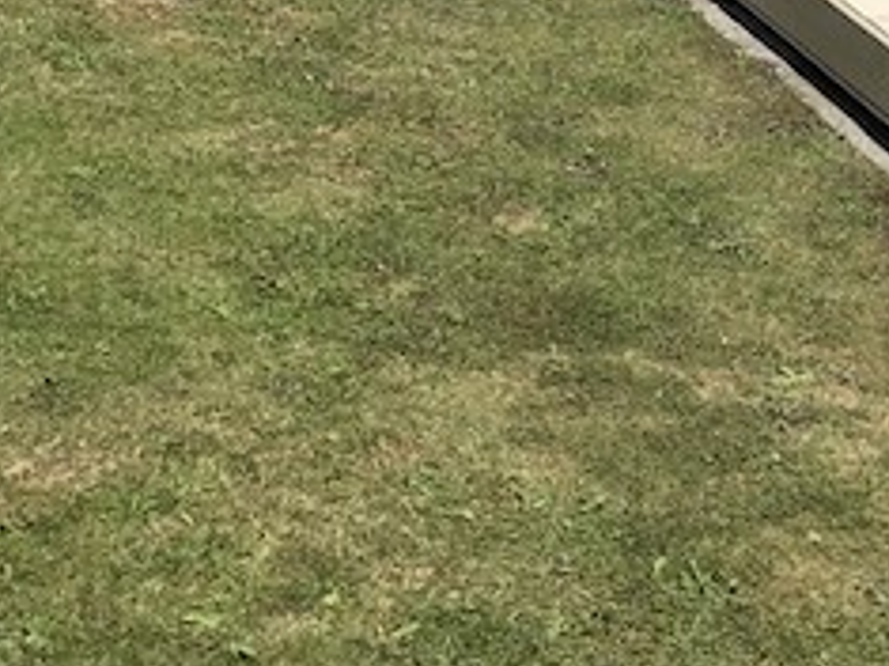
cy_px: -632
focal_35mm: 119
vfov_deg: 11.3
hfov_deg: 15.7
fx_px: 3055
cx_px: 1177
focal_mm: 4
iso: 25
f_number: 1.8
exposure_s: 1/4367
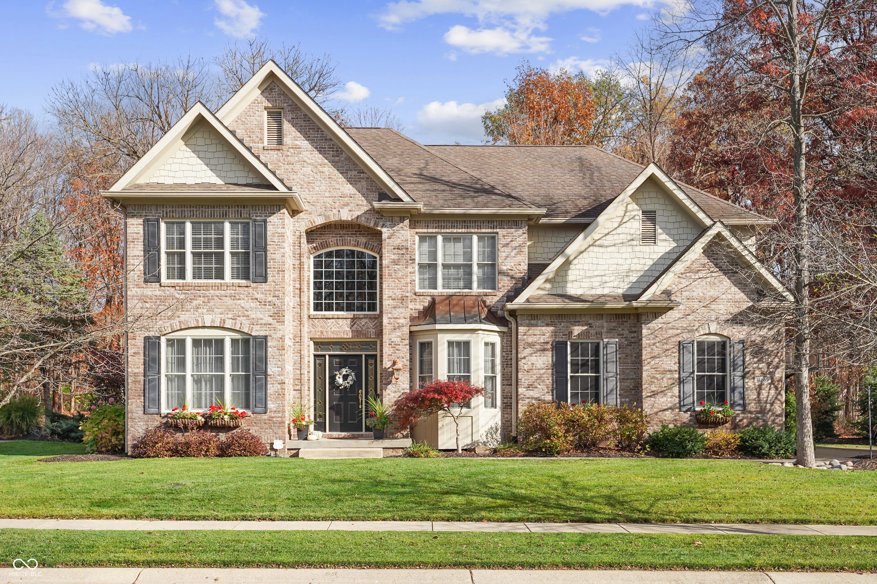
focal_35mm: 36
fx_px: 877
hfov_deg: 53.1
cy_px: 292
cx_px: 438
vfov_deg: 36.9
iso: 100
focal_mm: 24
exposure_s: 1/100
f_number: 5
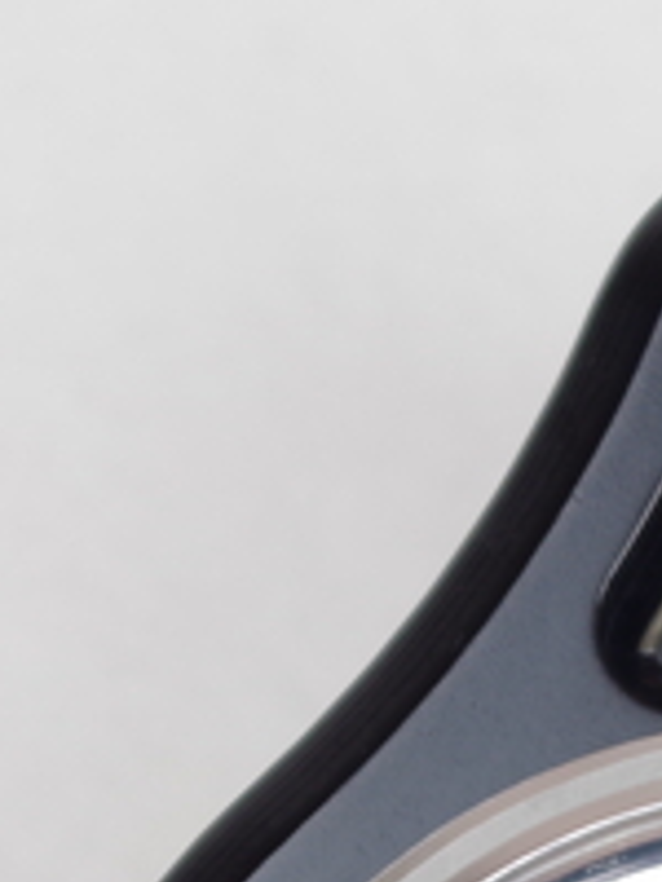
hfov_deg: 5.4
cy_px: 1327
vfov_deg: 7.0
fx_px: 7063
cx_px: 675
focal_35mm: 277
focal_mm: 40
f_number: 4.5
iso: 100
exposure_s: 1/20
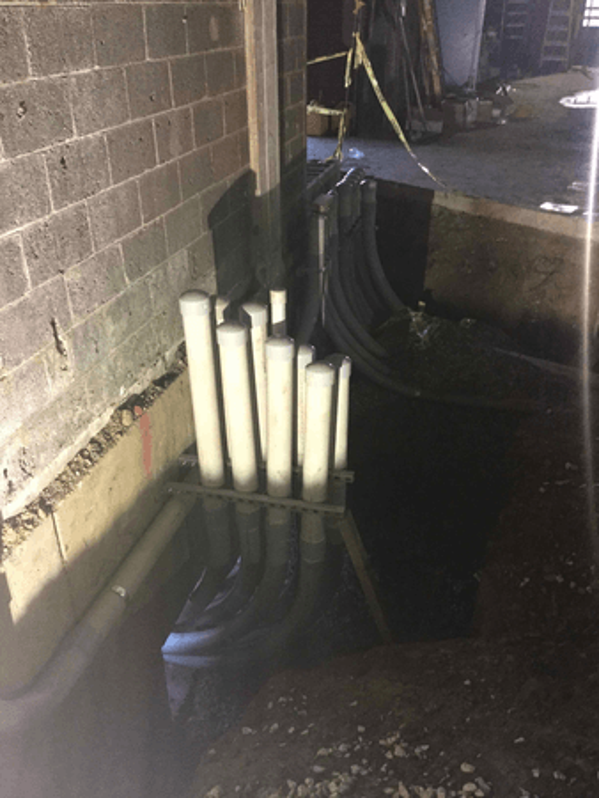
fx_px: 715
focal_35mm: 31
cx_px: 300
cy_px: 399
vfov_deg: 58.3
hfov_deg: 45.5
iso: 200
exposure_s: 1/17
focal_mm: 3.3
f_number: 2.4
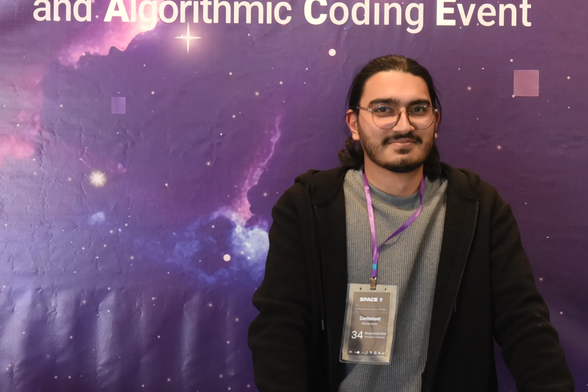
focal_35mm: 147
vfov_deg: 9.3
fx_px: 2401
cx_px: 286
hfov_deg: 14.0
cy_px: 176
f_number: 6.3
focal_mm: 58
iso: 1600
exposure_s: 1/100
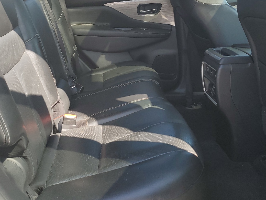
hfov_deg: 46.8
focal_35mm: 40
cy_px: 63
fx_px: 307
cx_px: 143
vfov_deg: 35.5
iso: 50
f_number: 1.5
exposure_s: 1/385
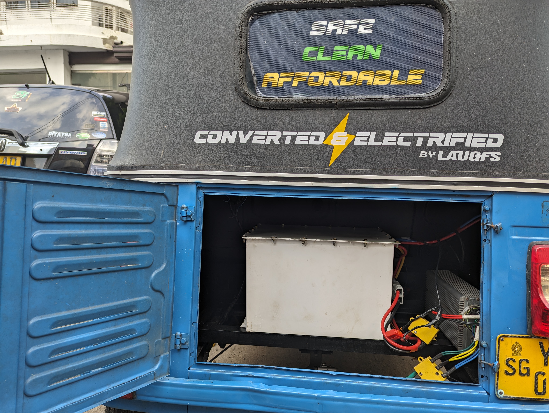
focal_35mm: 24
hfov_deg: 71.5
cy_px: 206
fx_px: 381
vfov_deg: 56.9
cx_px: 274
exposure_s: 1/250
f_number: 1.85
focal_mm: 6.81
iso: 27
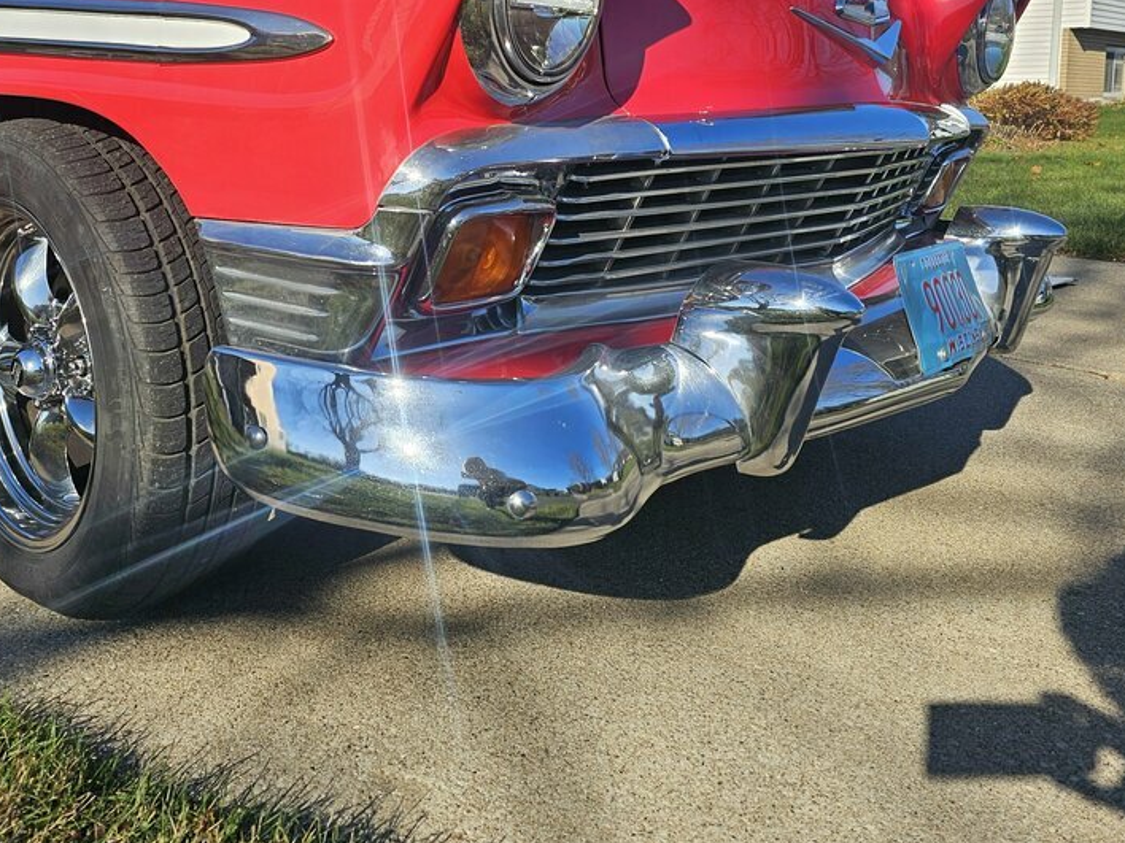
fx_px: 1267
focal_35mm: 39
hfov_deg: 45.7
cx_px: 245
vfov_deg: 36.2
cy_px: 244
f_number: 1.7
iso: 10
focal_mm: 6.3
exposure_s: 1/690
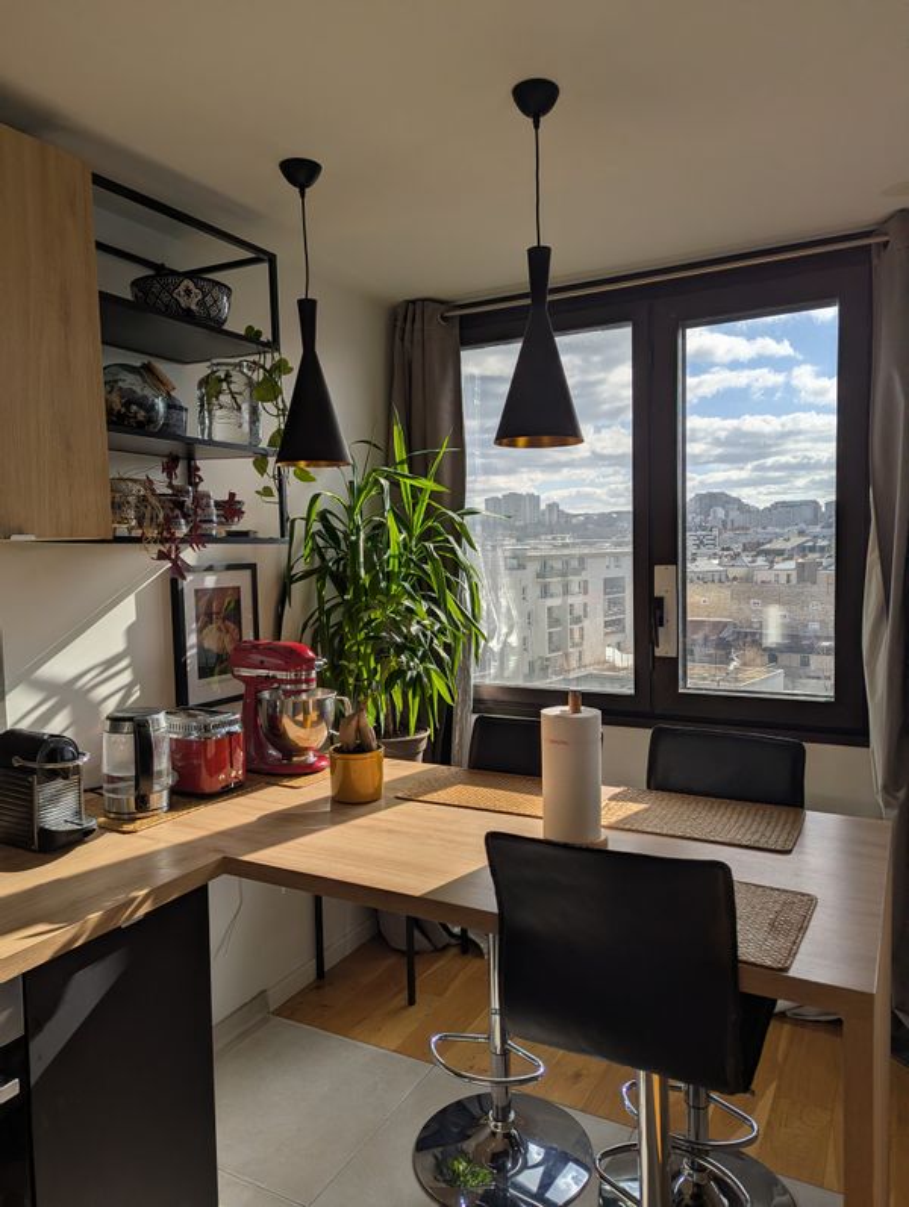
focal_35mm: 24
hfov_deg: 56.9
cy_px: 604
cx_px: 454
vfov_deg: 71.5
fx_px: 838
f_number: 1.85
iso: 47
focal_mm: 6.81
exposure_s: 1/1742
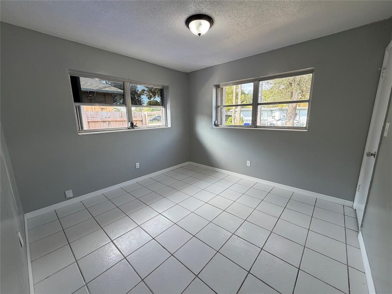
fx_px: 159
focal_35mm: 14
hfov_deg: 102.1
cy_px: 147
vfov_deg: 85.7
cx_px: 196
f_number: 2.2
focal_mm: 2.22
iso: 50
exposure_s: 1/129
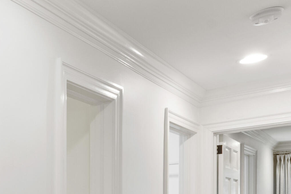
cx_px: -87
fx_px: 356
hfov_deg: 33.0
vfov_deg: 28.0
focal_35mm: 44
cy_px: 210
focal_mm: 10
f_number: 8
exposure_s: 1/2
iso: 160
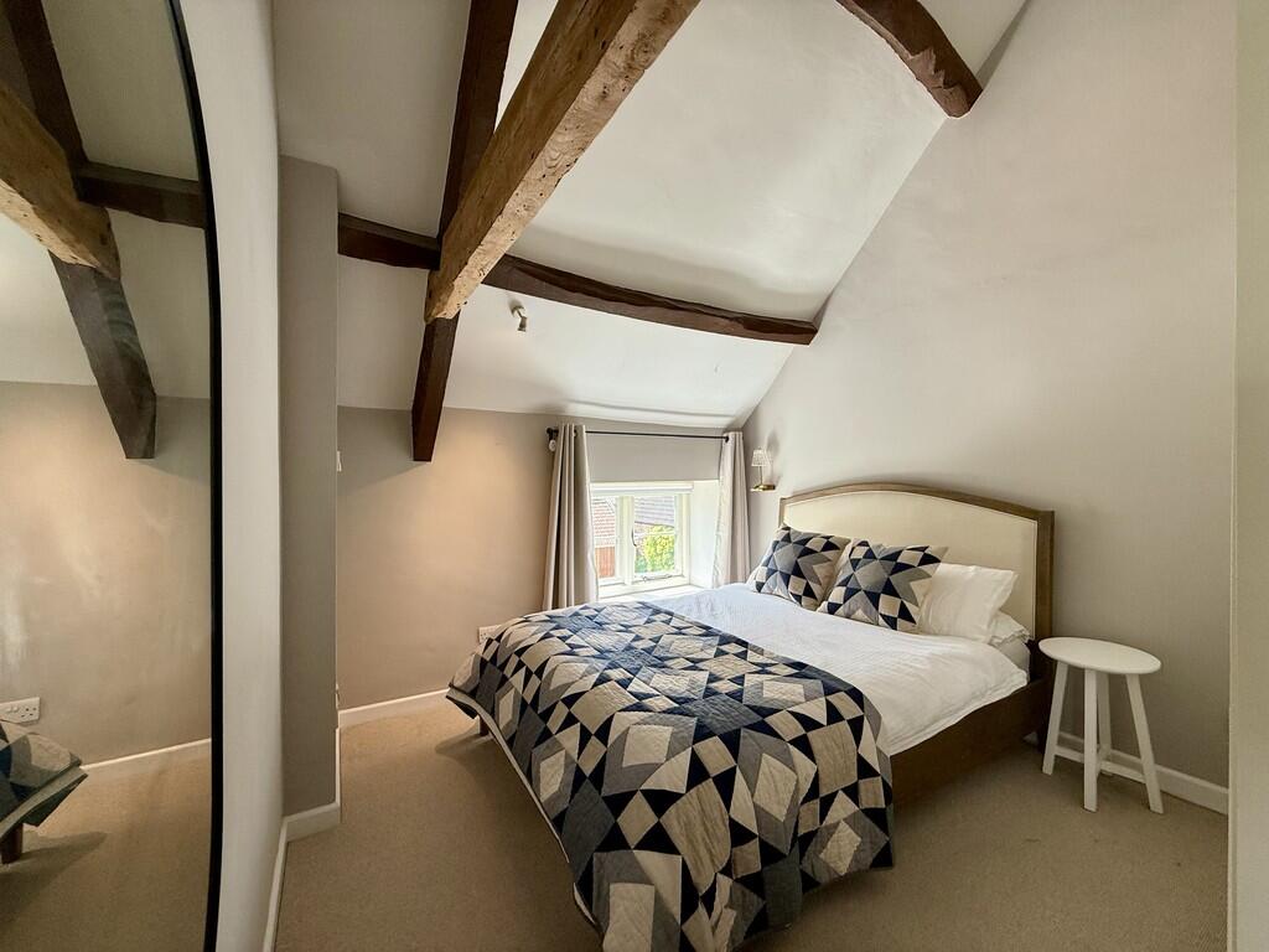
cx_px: 634
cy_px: 476
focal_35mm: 14
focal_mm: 2.22
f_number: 2.2
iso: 64
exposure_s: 1/113
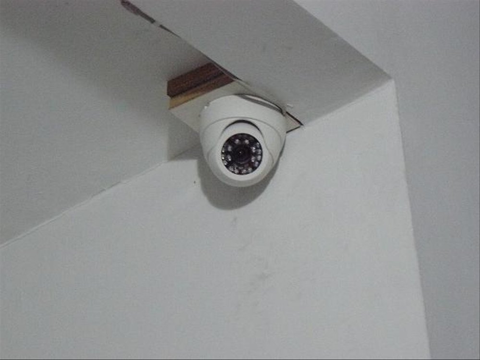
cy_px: 180
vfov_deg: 12.0
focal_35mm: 124
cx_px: 240
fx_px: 1719
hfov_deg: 15.9
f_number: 3.2
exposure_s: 1/13
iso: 800
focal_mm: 20.7
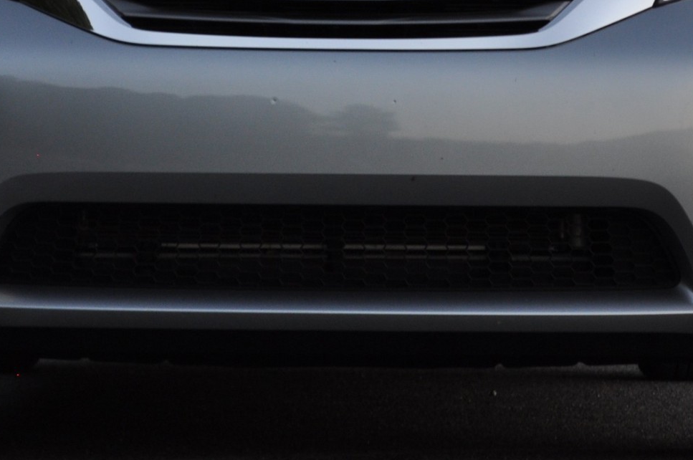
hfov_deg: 9.7
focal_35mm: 213
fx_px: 4100
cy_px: -14
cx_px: 383
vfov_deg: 6.4
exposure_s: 1/80
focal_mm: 55
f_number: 5.6
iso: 400
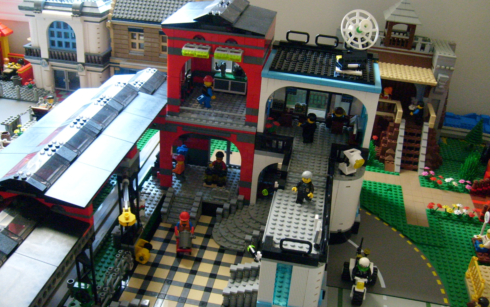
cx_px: 245
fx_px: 508
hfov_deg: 51.5
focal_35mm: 38
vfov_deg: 33.6
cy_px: 151
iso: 200
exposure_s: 1/20
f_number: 2.8
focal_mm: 5.8
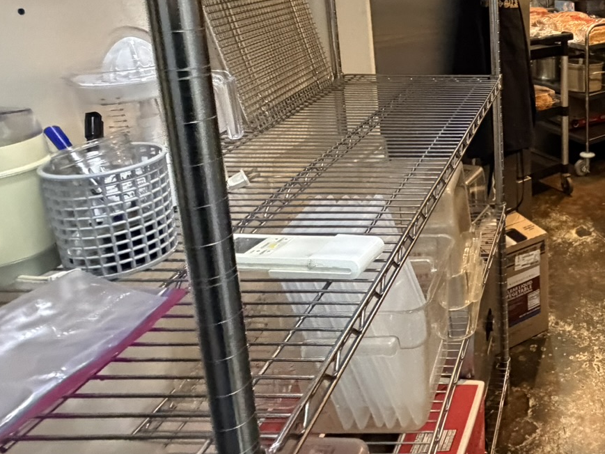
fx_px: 577
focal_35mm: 33
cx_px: 597
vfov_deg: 40.9
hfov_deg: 46.8
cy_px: 83
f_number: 2.2
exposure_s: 1/60
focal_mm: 2.22
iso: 800
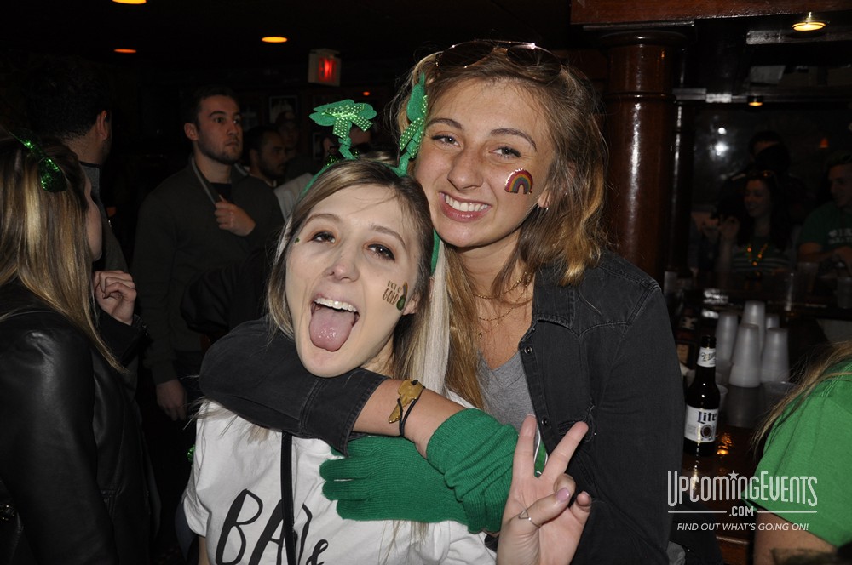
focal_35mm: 32
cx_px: 426
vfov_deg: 41.6
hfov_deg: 59.6
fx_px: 745
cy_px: 282
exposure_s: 1/60
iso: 400
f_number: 3.8
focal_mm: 21
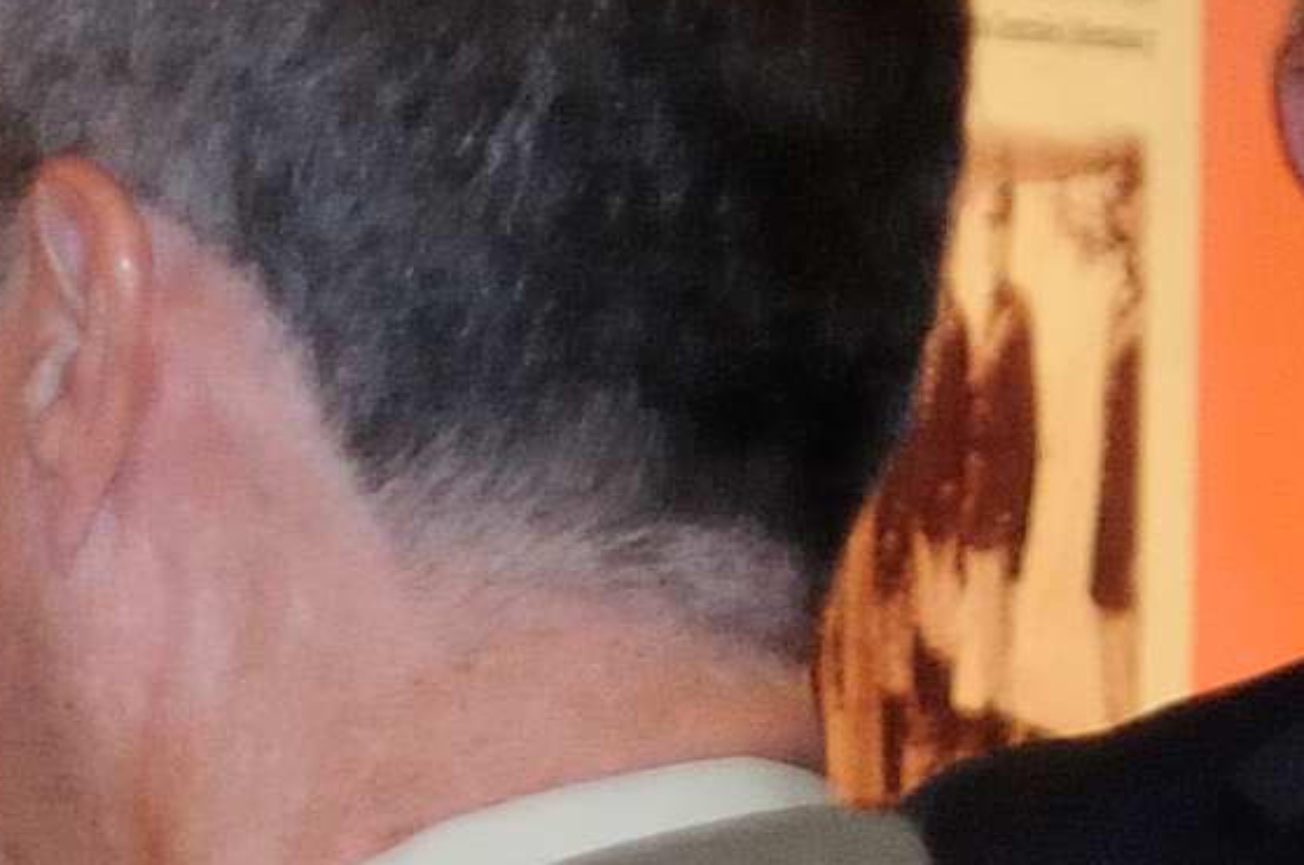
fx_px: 13343
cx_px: 563
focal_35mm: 369
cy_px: 1319
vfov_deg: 3.7
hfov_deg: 5.6
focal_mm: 32
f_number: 2.8
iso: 800
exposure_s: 1/25
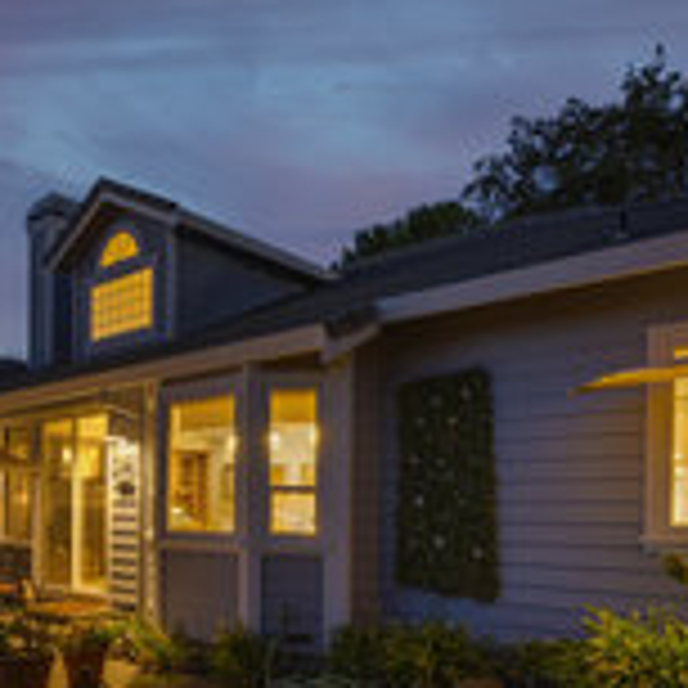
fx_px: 652
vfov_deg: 52.7
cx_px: 322
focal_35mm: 29
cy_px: 531
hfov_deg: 55.6
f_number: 11
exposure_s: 4
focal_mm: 12
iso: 400
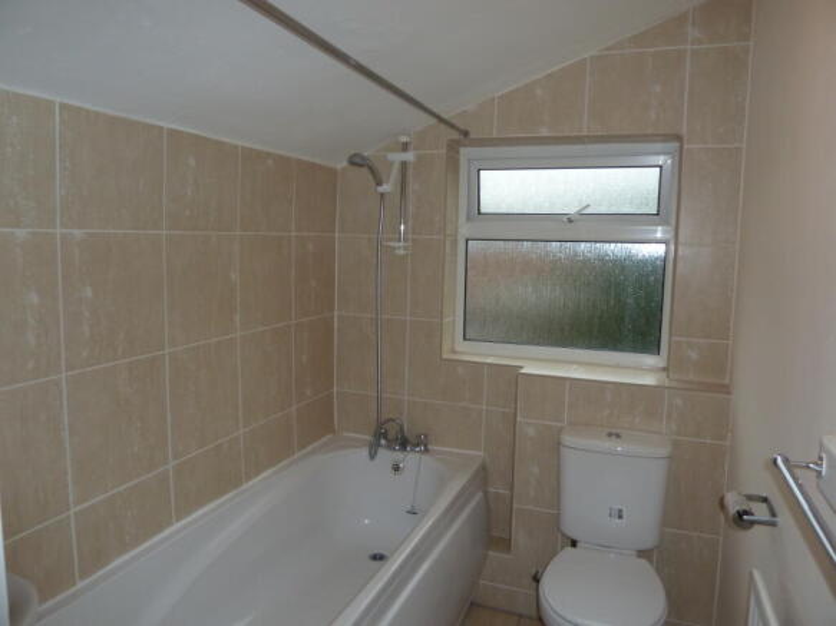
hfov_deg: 69.4
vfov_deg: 54.9
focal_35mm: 25
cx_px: 418
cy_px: 313
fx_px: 604
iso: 160
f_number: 3.3
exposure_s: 1/30
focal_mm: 4.1
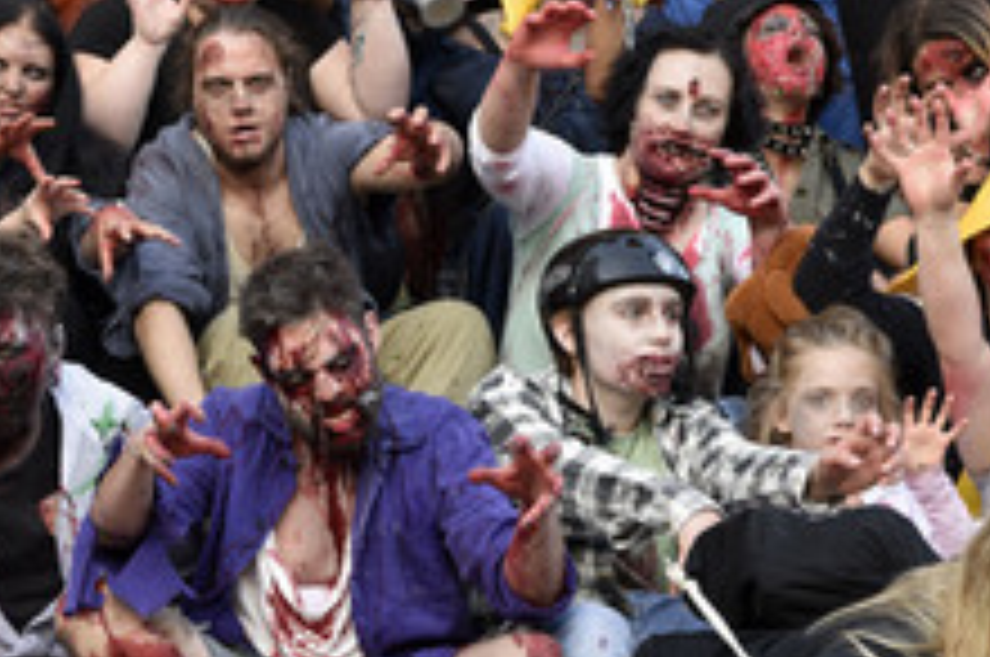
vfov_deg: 8.1
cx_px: 16
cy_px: 310
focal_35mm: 168
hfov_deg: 12.1
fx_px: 4613
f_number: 5.6
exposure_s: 1/125
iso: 400
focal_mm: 82
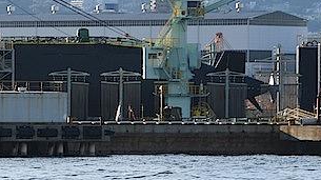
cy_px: 32
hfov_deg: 4.8
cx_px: -28
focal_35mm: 453
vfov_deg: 2.7
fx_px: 3853
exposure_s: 1/400
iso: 100
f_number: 5.6
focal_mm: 122
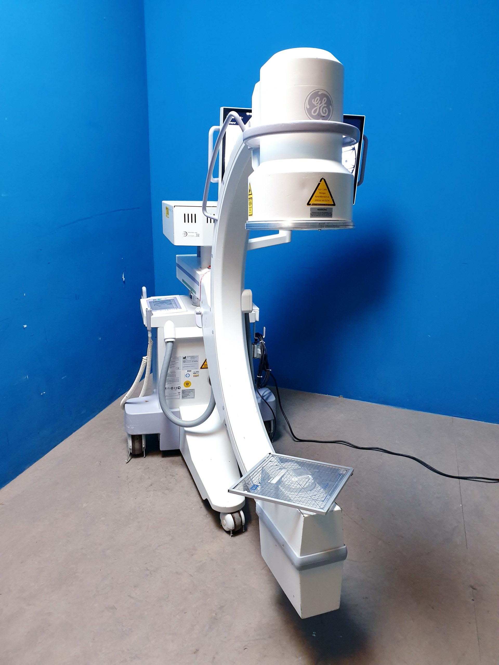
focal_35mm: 26
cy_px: 332
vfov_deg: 67.3
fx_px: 500
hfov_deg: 53.1
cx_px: 250
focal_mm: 4.3
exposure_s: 1/33
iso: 320
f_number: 2.4
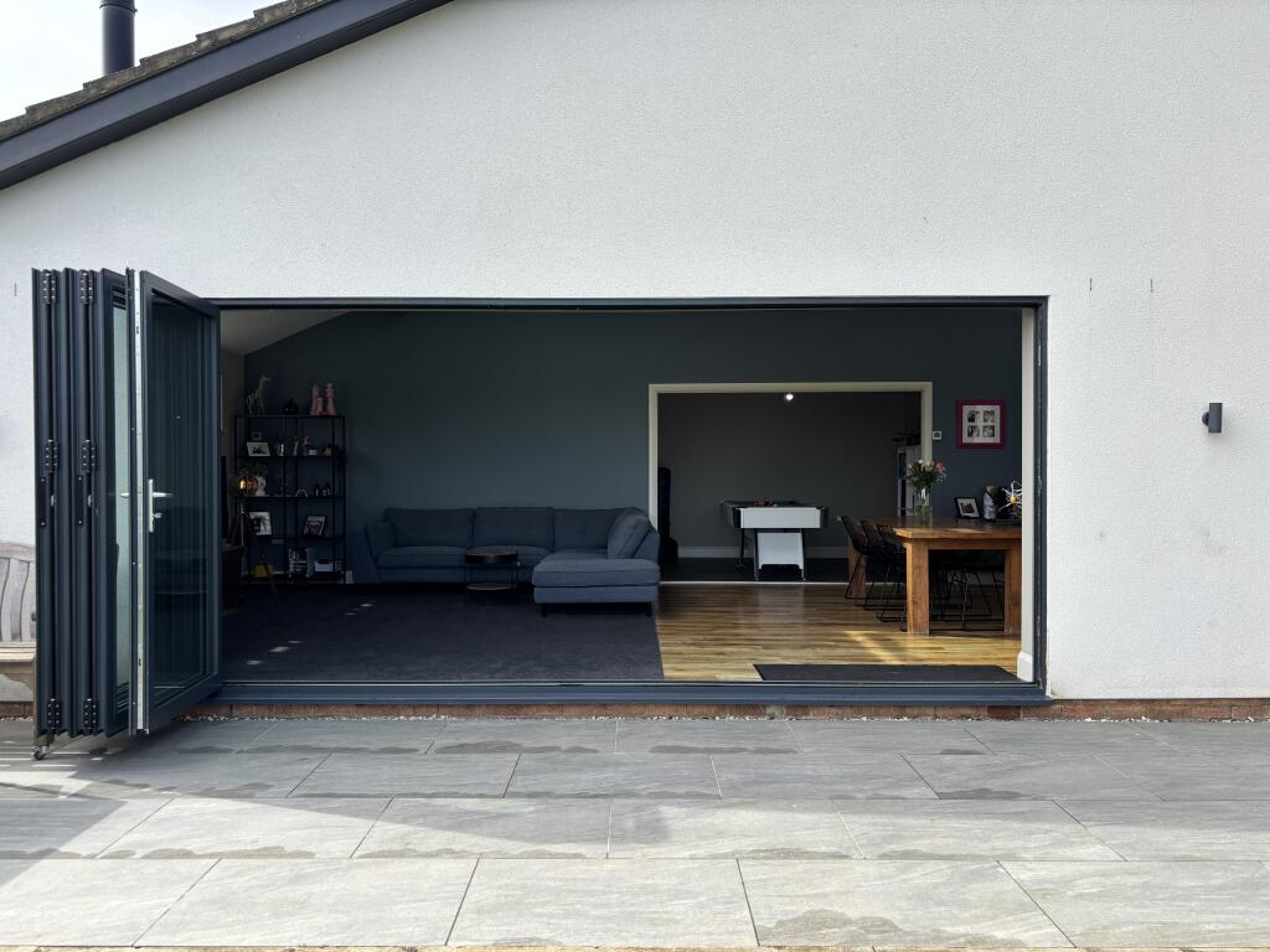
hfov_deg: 67.3
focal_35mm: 26
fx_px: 954
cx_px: 635
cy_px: 476
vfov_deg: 53.1
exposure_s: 1/880
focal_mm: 5.96
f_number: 1.6
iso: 50
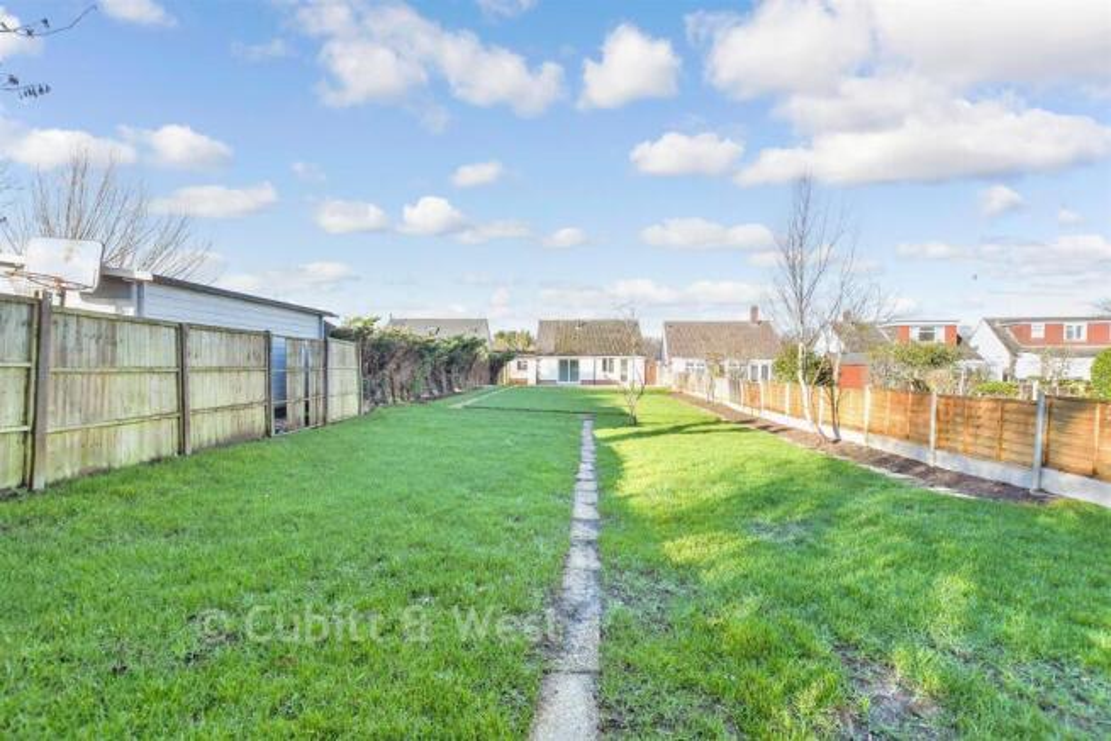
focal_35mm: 15
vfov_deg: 77.4
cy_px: 370
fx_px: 463
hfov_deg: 100.4
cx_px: 556
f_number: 7.1
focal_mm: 10
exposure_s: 1/500
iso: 500
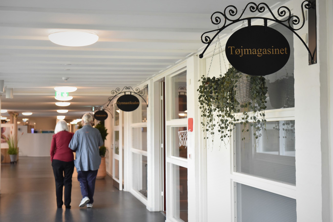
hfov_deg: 35.6
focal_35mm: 56
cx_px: 166
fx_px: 518
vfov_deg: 24.2
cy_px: 111
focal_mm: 56
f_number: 6.3
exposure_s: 1/125
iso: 3200
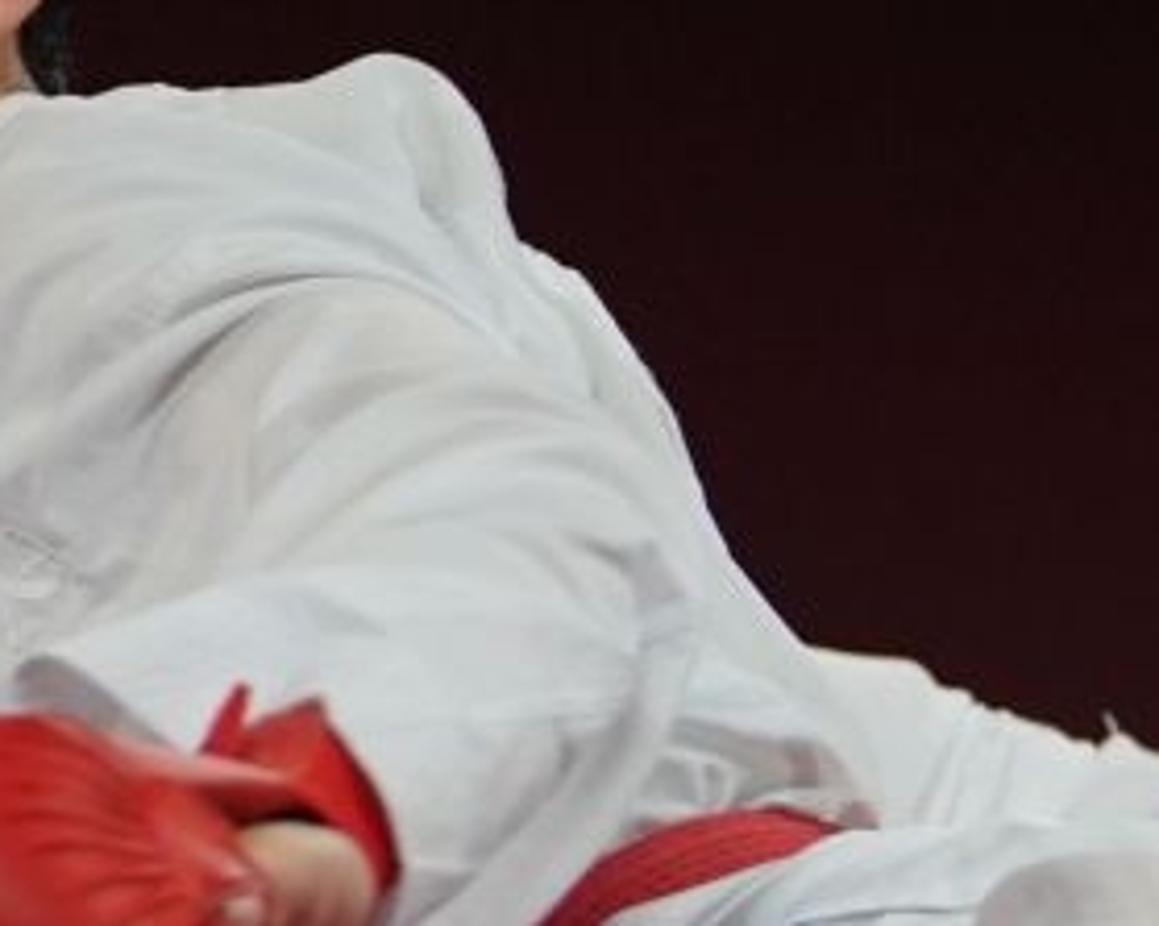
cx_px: 835
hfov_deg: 1.7
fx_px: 38199
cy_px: 897
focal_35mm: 1114
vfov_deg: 1.4
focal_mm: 184
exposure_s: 1/1000
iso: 1000
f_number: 2.8
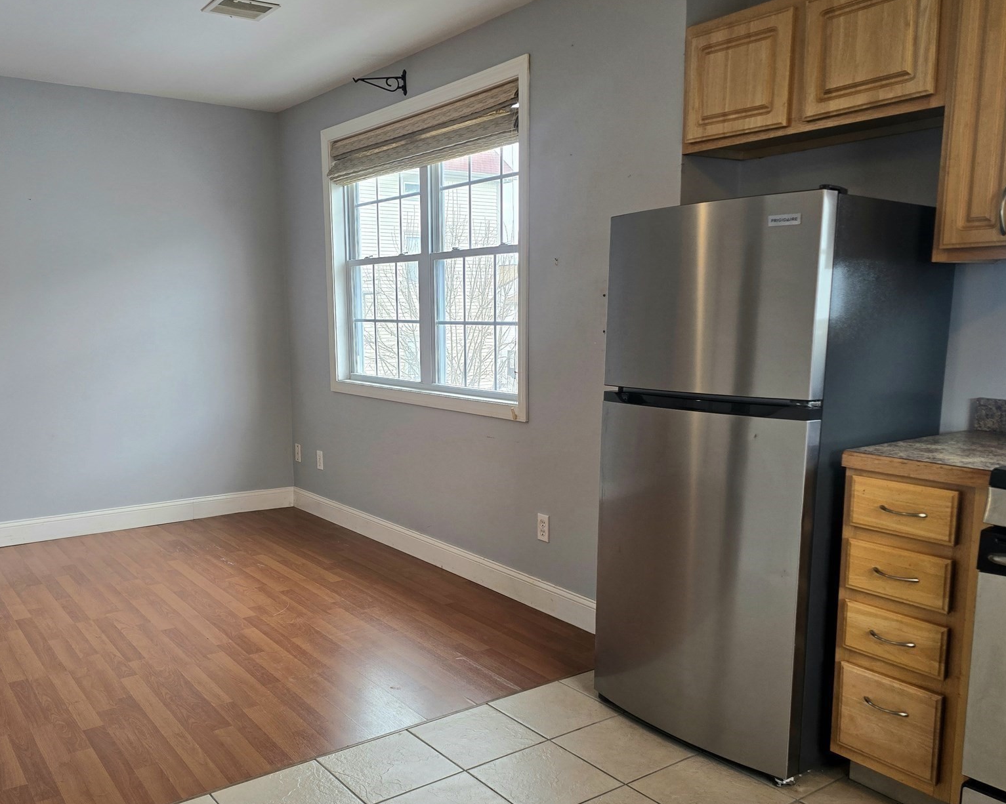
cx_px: 456
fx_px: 893
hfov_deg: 58.7
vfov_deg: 48.4
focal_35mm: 30
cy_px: 434
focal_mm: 6.3
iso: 64
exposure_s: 1/52.6
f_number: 1.7
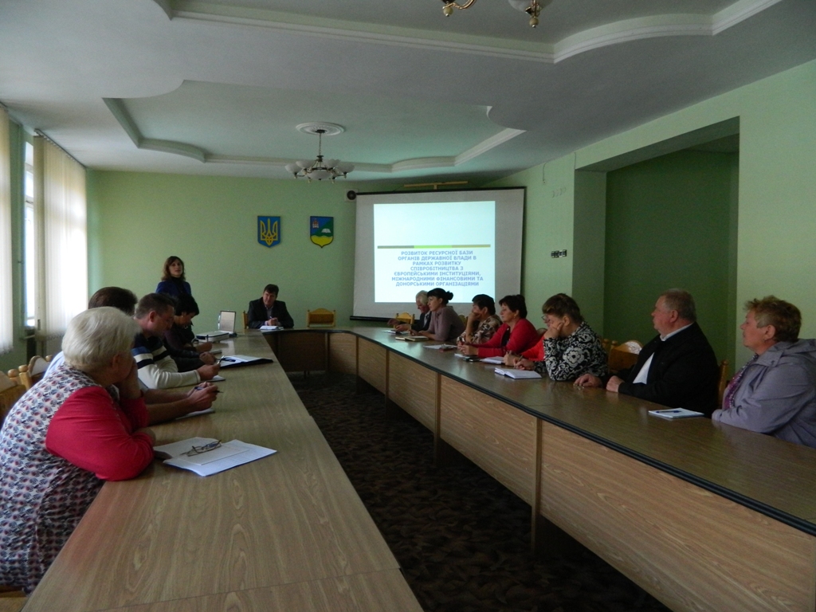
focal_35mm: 25
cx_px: 408
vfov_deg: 54.9
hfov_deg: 69.4
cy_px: 306
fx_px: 589
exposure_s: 1/30
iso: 320
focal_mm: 4.5
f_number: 3.1
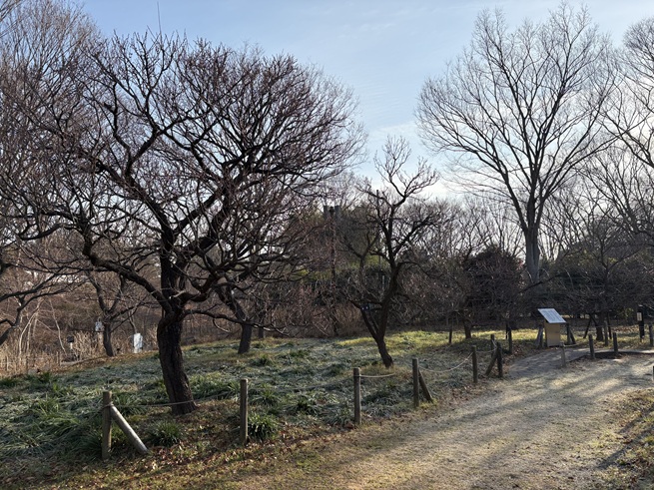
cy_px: 245
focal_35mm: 26
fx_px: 491
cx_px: 327
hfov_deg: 67.3
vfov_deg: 53.0
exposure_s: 1/2012
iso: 50
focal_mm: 5.96
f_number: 1.6
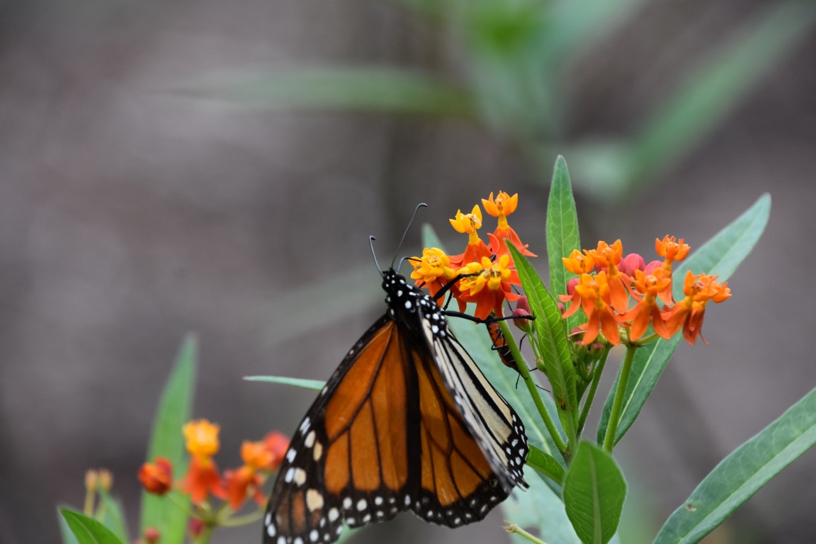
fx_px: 10199
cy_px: 272
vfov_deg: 3.1
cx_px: 408
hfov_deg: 4.6
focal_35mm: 450
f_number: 6.3
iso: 800
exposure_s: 1/500
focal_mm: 300
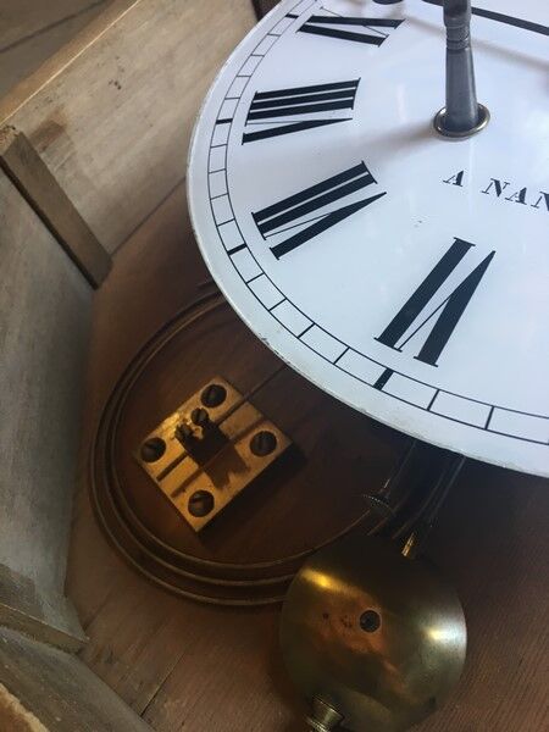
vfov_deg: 61.7
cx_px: 274
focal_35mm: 29
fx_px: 613
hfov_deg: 48.2
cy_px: 366
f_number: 2.2
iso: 100
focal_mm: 4.15
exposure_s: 1/33
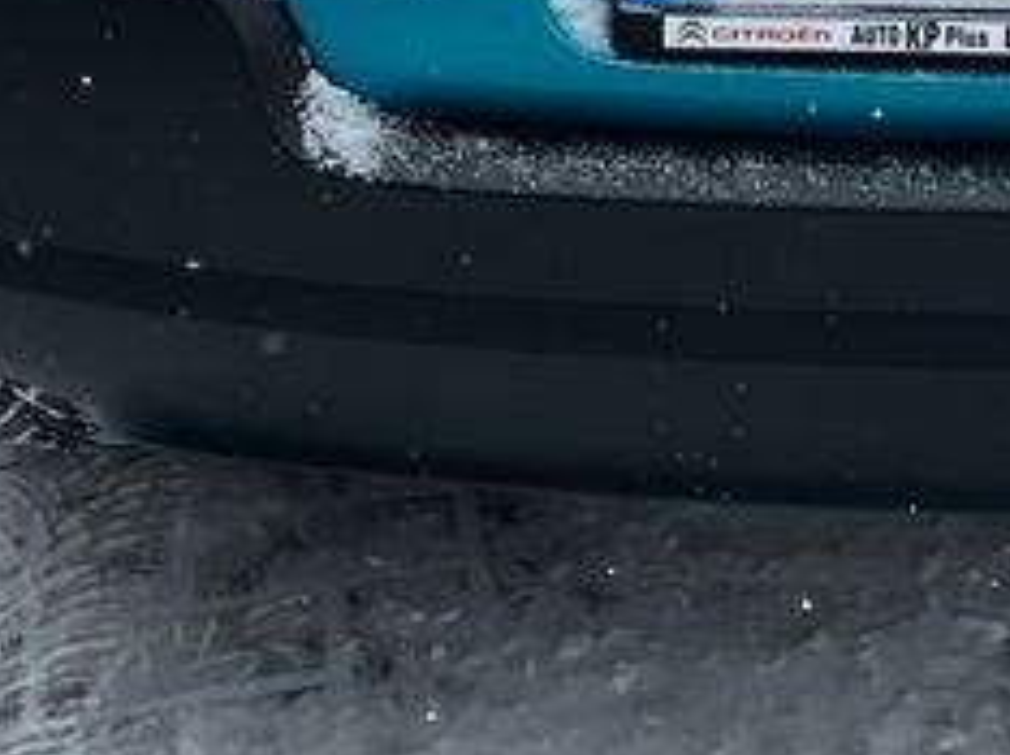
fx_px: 3323
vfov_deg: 12.2
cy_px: -479
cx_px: 993
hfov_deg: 16.9
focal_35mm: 114
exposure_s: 1/718
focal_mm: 5.1
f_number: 1.6
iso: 50
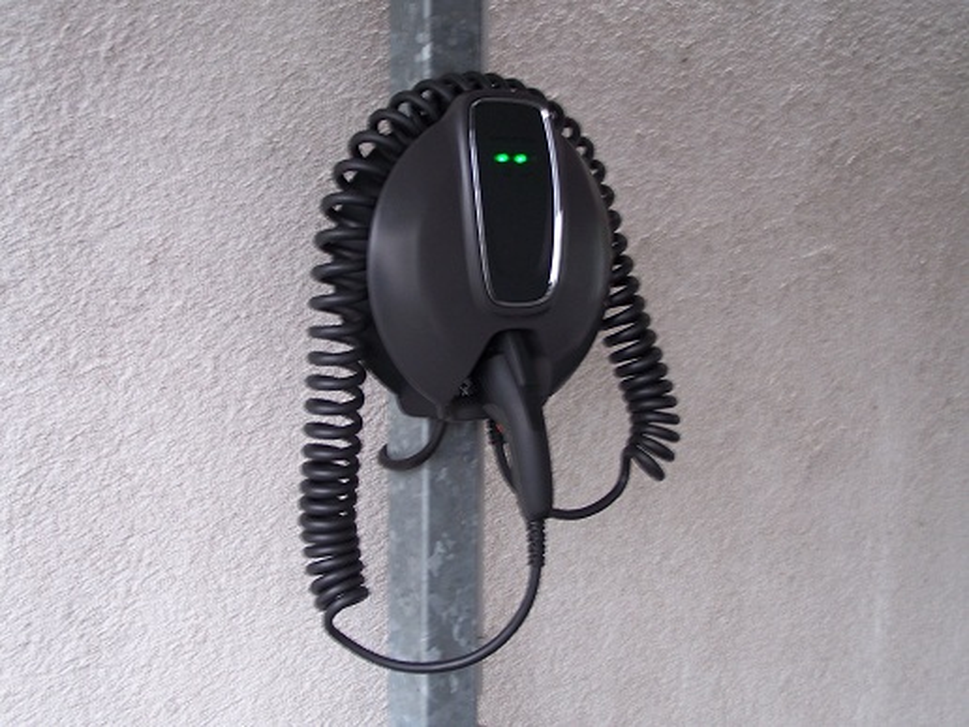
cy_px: 364
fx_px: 1428
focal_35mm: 51
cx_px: 484
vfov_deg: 28.6
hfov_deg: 37.5
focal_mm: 8.5
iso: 80
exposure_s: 1/15
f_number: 3
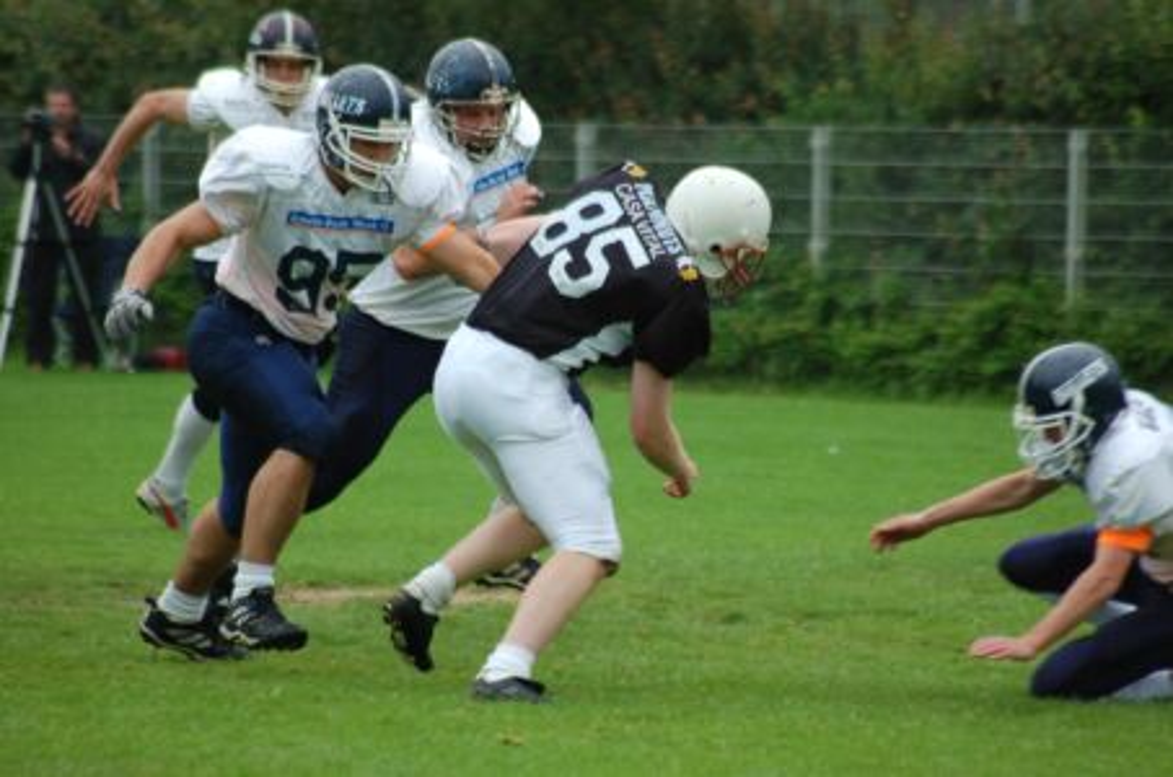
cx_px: 586
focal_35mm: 330
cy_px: 388
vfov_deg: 4.1
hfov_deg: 6.3
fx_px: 10730
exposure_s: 1/500
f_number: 5.3
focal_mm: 220
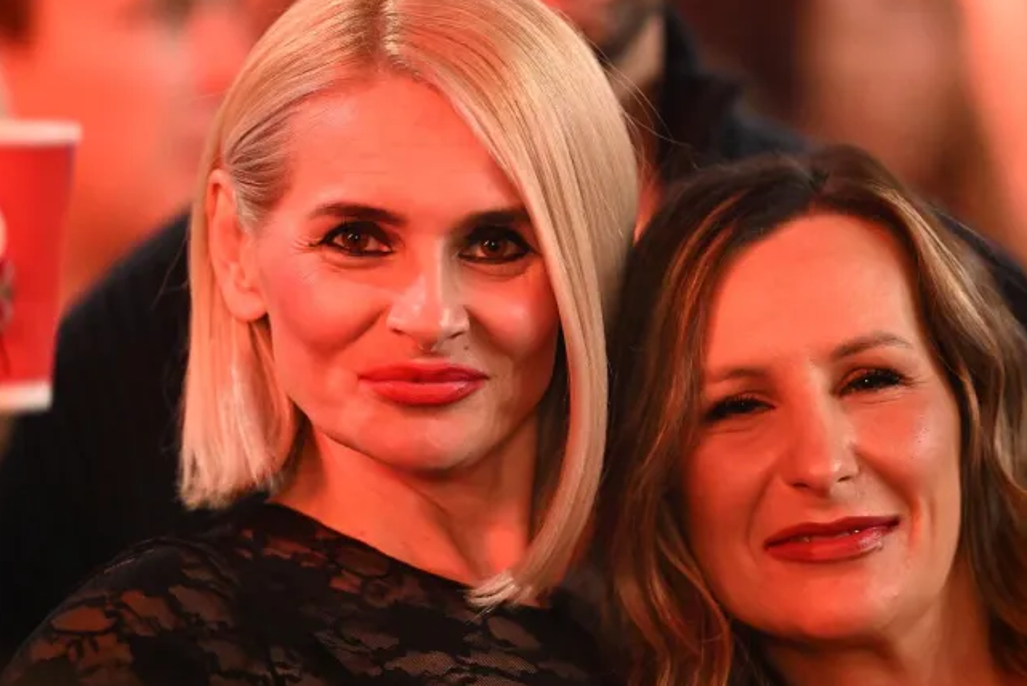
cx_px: 527
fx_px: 13528
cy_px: 301
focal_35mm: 474
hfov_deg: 4.3
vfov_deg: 2.9
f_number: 2.8
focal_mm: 400
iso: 5000
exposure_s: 1/60
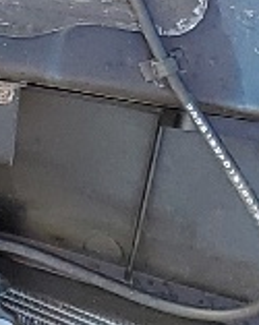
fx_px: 2489
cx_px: -271
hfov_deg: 5.8
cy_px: -308
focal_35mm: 259
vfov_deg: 7.2
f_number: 1.5
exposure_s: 1/196
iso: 50
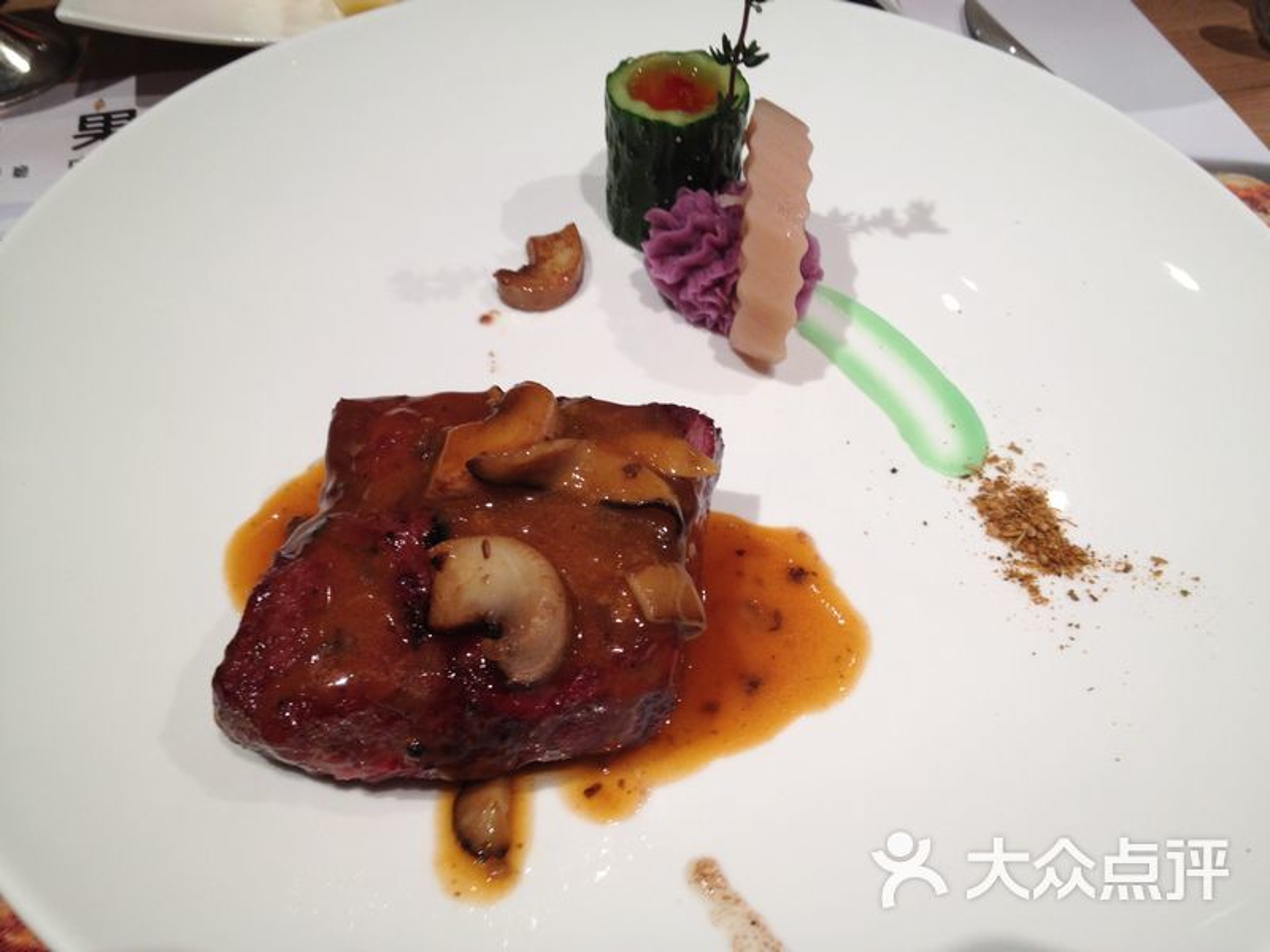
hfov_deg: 52.6
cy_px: 476
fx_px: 1284
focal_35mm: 35
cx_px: 635
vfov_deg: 40.7
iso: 64
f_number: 2.4
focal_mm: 4.28
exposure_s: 1/60
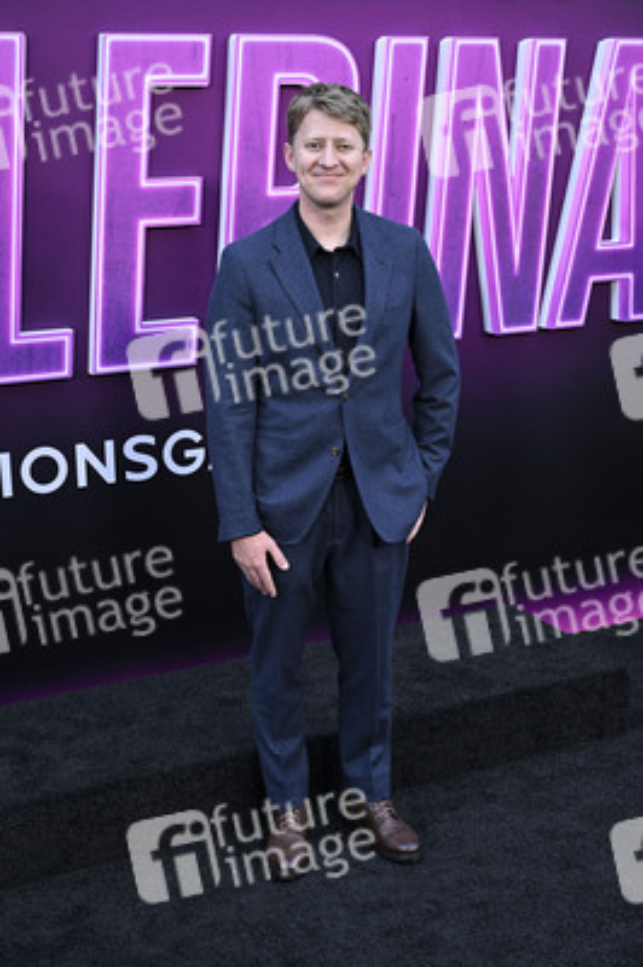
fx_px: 1234
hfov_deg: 29.2
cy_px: 484
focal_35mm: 46
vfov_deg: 42.8
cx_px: 322
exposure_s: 1/320
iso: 1600
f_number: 5.6
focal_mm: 46
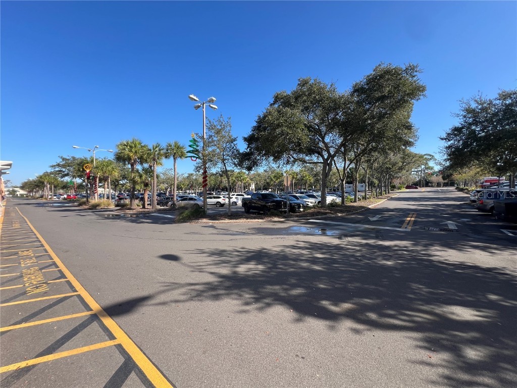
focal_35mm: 13
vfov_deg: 89.9
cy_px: 194
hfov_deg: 106.2
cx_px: 258
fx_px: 194
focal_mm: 1.57
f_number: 1.8
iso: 32
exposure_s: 1/732
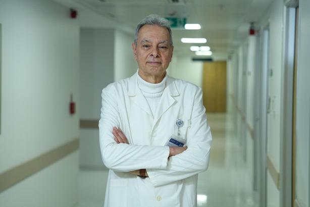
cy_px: 104
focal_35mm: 70
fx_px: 603
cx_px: 155
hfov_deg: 28.8
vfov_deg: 19.5
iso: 1000
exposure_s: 1/200
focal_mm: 70
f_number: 2.8
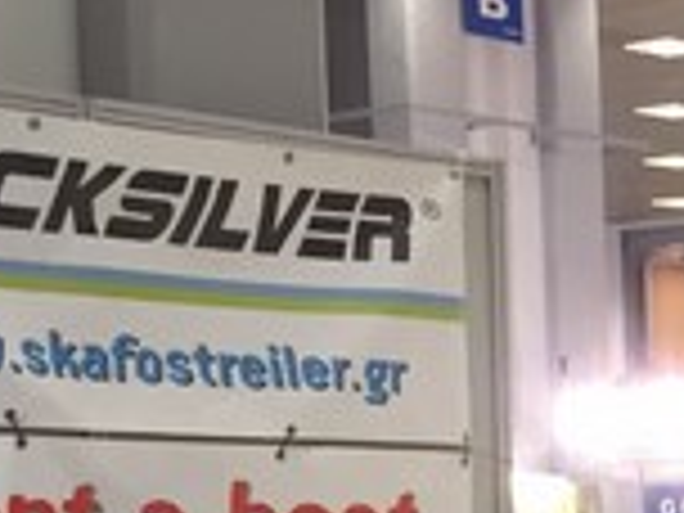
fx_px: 3023
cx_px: 1300
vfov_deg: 9.4
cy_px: 801
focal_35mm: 153
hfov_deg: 11.8
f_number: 2.2
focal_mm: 4.15
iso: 64
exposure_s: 1/30
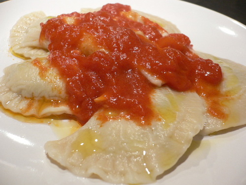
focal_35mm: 35
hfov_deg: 52.6
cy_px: 92
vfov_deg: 40.7
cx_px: 123
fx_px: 249
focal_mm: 5.8
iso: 100
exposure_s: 1/20
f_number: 2.8
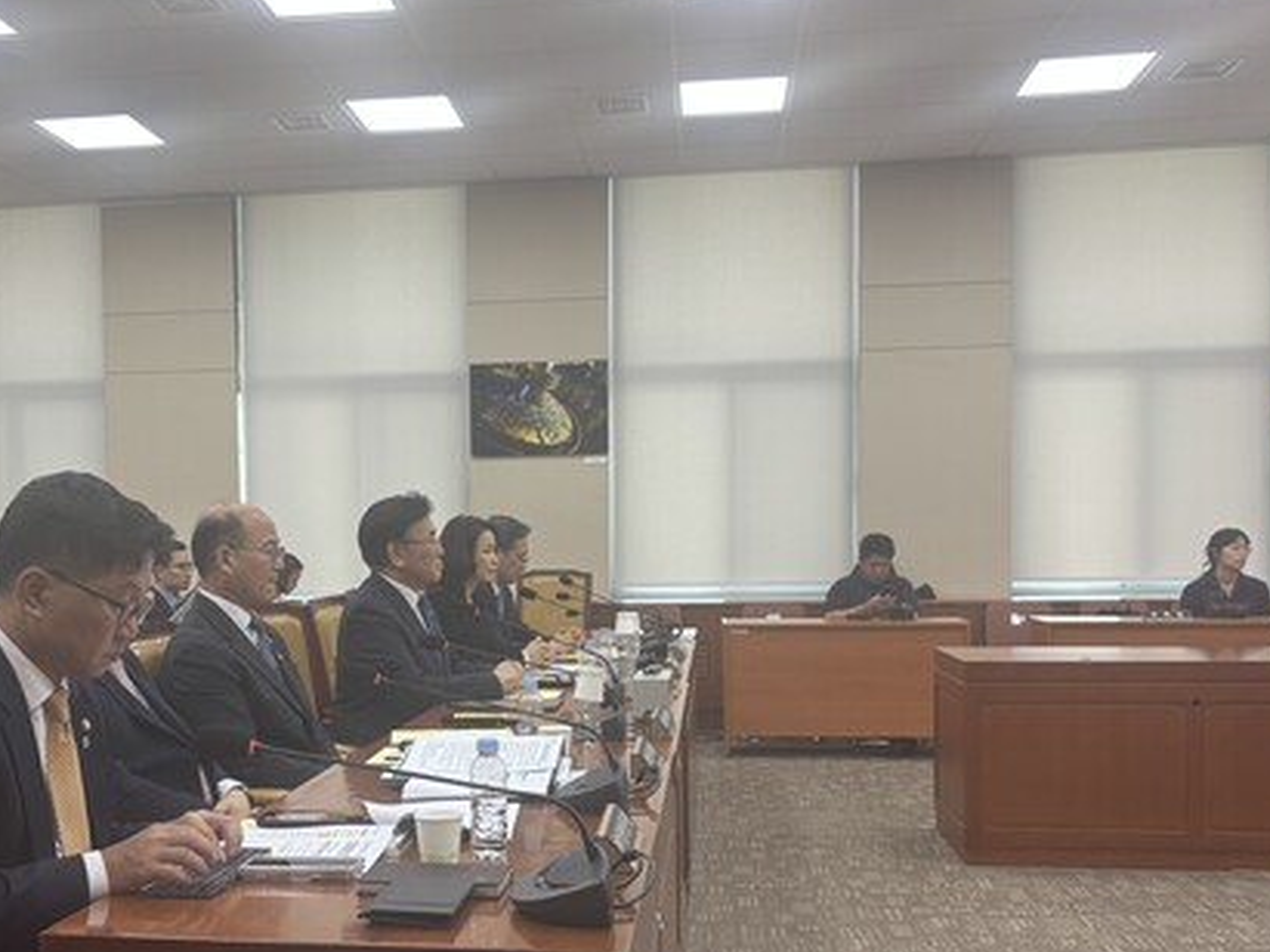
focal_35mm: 38
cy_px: 606
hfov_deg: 48.7
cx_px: 510
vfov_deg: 37.4
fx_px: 1394
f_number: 1.6
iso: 80
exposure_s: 1/120
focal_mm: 5.96
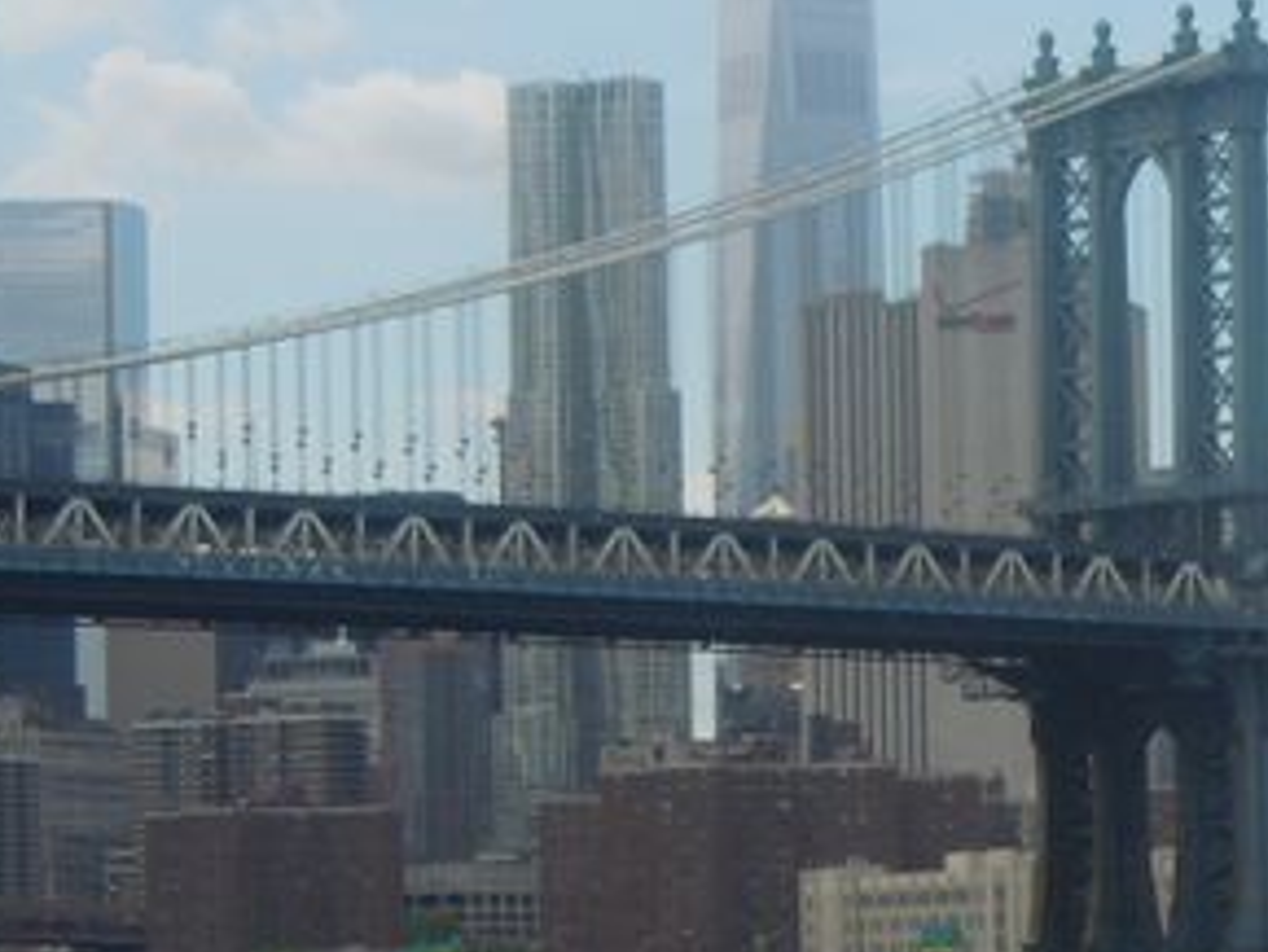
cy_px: 755
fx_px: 6230
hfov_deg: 11.4
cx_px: 1514
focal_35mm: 170
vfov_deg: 8.7
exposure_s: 1/320
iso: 100
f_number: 8
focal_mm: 8.7
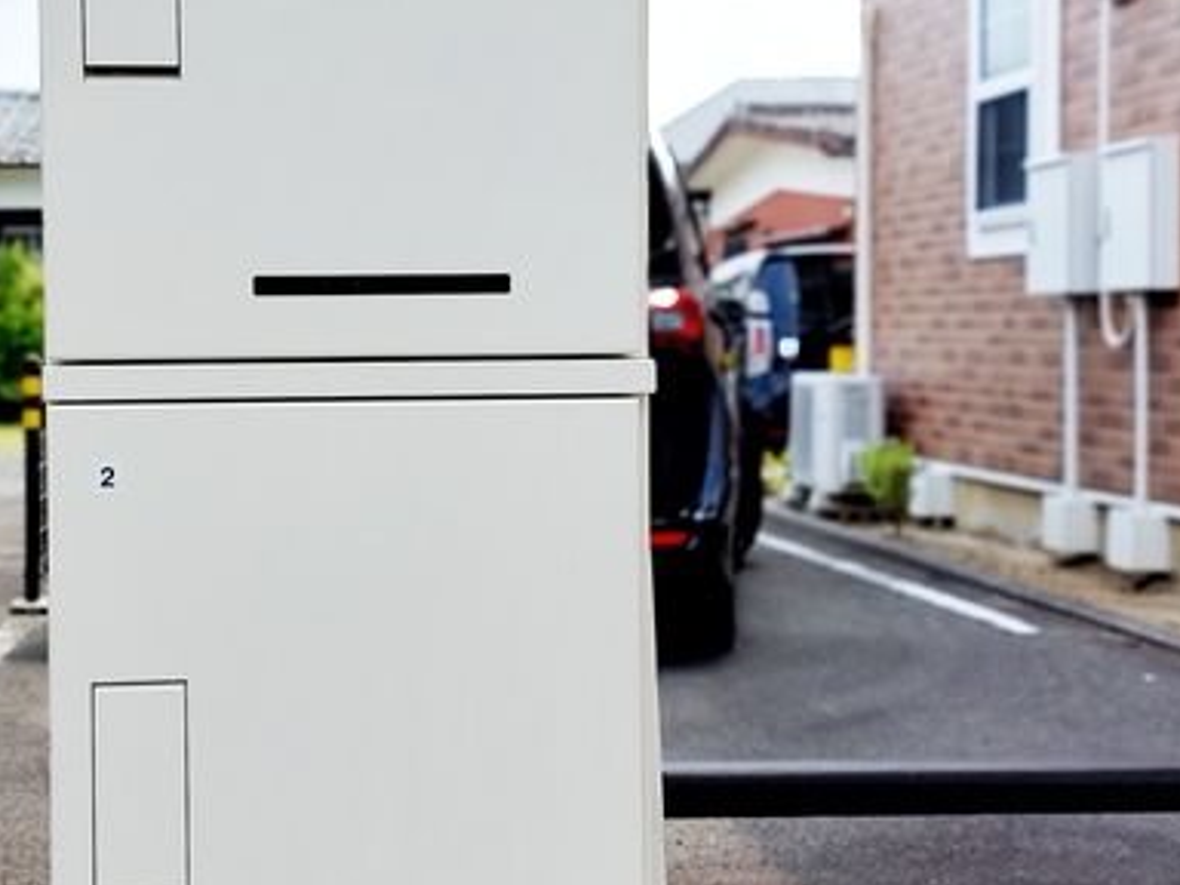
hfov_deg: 32.0
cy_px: 403
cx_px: 409
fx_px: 2045
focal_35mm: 60
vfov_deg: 24.4
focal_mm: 5.23
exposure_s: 1/760
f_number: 1.8
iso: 25
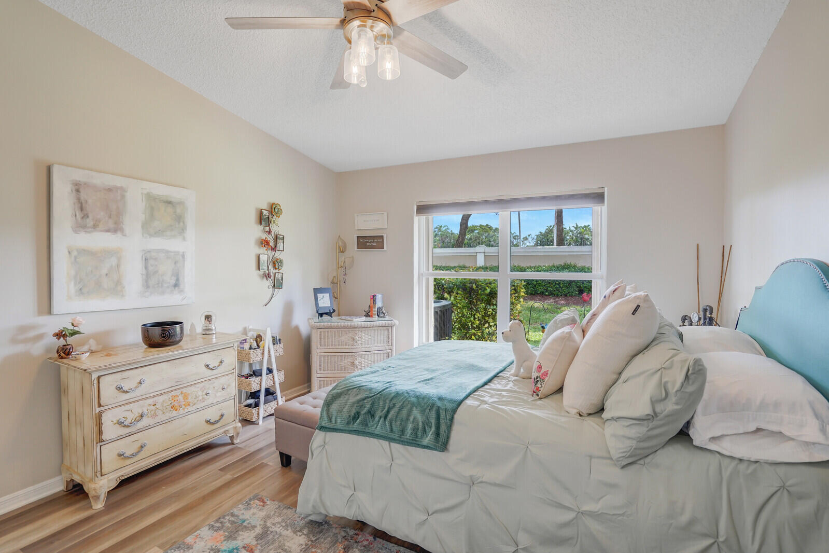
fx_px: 368
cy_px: 276
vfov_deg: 73.7
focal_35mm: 16
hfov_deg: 96.7
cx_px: 414
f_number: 6.3
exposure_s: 1/60
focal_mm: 16
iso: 800
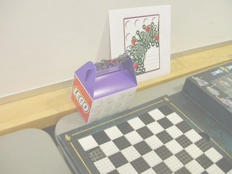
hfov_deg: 50.1
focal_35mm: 37
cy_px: 87
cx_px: 116
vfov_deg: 38.7
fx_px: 248
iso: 100
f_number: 2.7
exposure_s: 1/11.1
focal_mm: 5.6
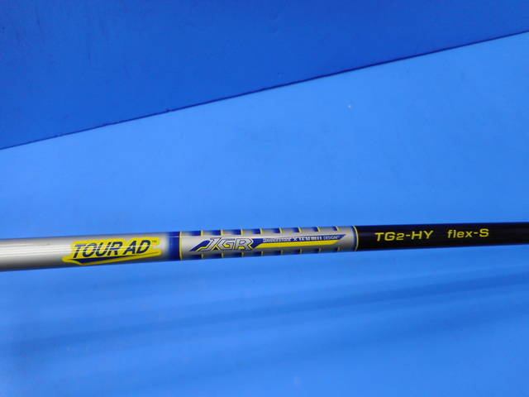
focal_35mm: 25
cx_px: 264
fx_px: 382
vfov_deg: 54.9
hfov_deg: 69.4
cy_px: 198
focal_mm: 4.5
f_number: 3.7
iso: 80
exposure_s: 1/40
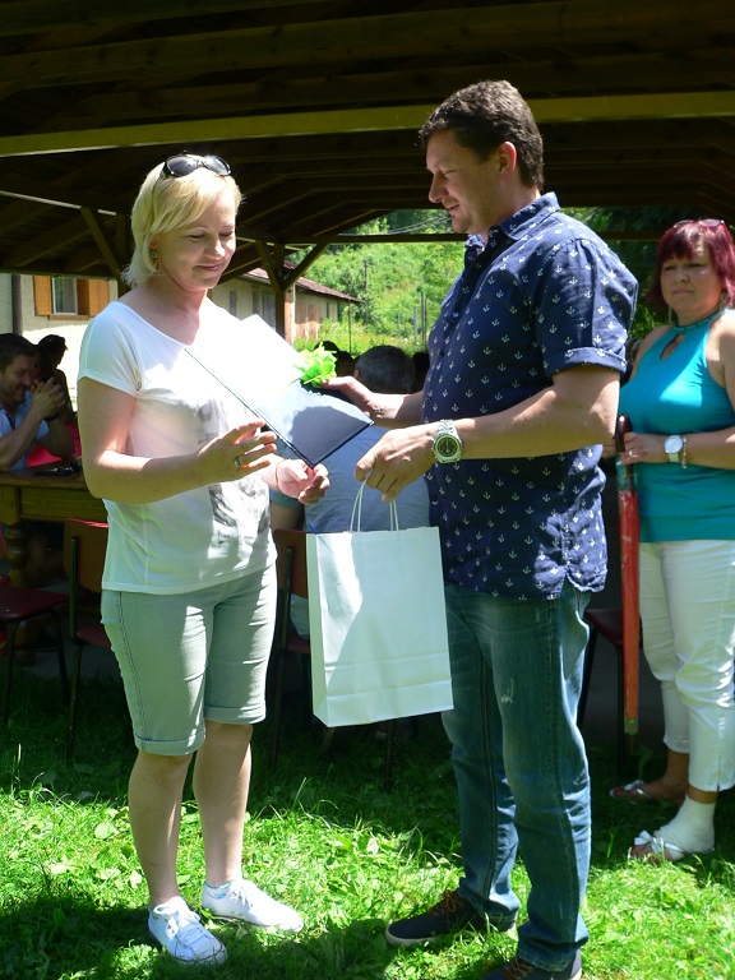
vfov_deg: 51.4
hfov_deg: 39.7
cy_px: 490
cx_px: 368
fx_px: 1019
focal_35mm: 36
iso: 80
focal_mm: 6
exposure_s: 1/160
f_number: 4
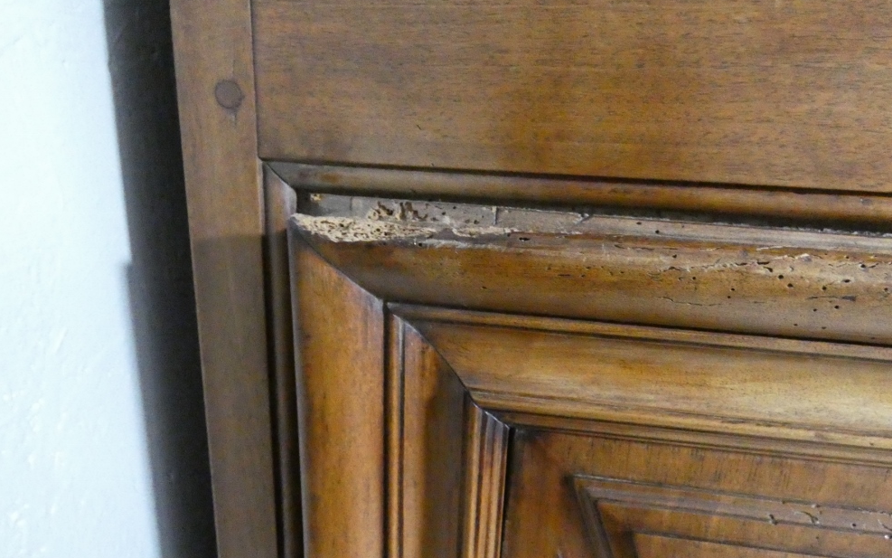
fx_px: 535
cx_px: 457
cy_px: 310
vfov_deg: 54.9
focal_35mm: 22
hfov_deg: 79.6
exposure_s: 1/60
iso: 3200
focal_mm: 3.6
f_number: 2.8
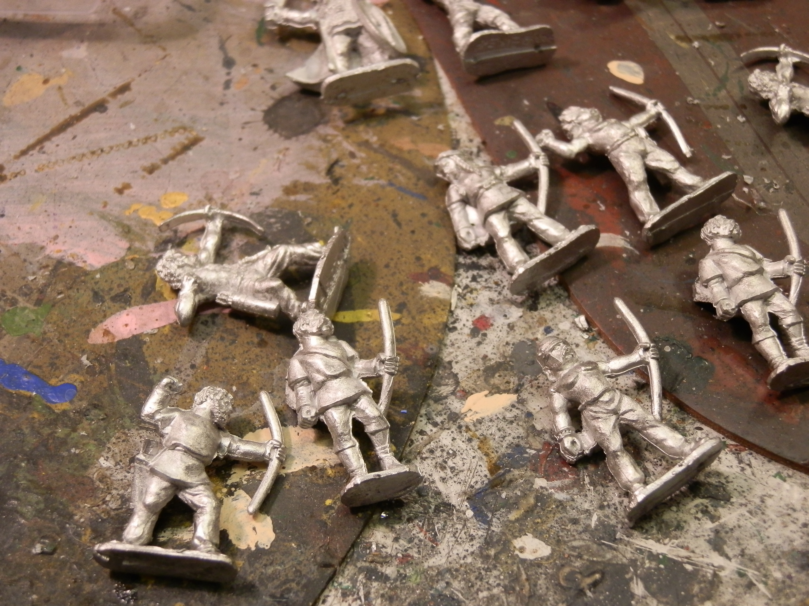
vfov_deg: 24.0
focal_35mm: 61
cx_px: 404
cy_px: 303
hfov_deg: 31.7
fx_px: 1426
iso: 200
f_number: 3.7
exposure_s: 1/20
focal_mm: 10.99
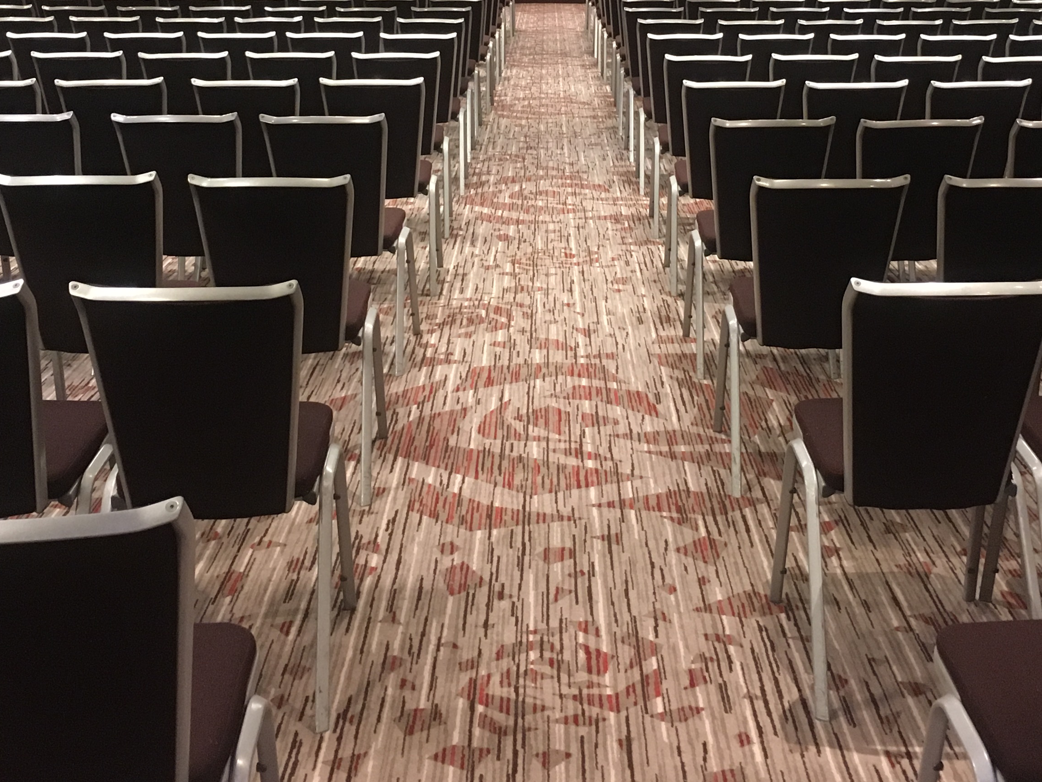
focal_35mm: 51
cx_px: 591
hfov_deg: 37.4
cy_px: 120
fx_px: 1535
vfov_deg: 27.8
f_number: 2.2
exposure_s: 1/17
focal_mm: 4.15
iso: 200
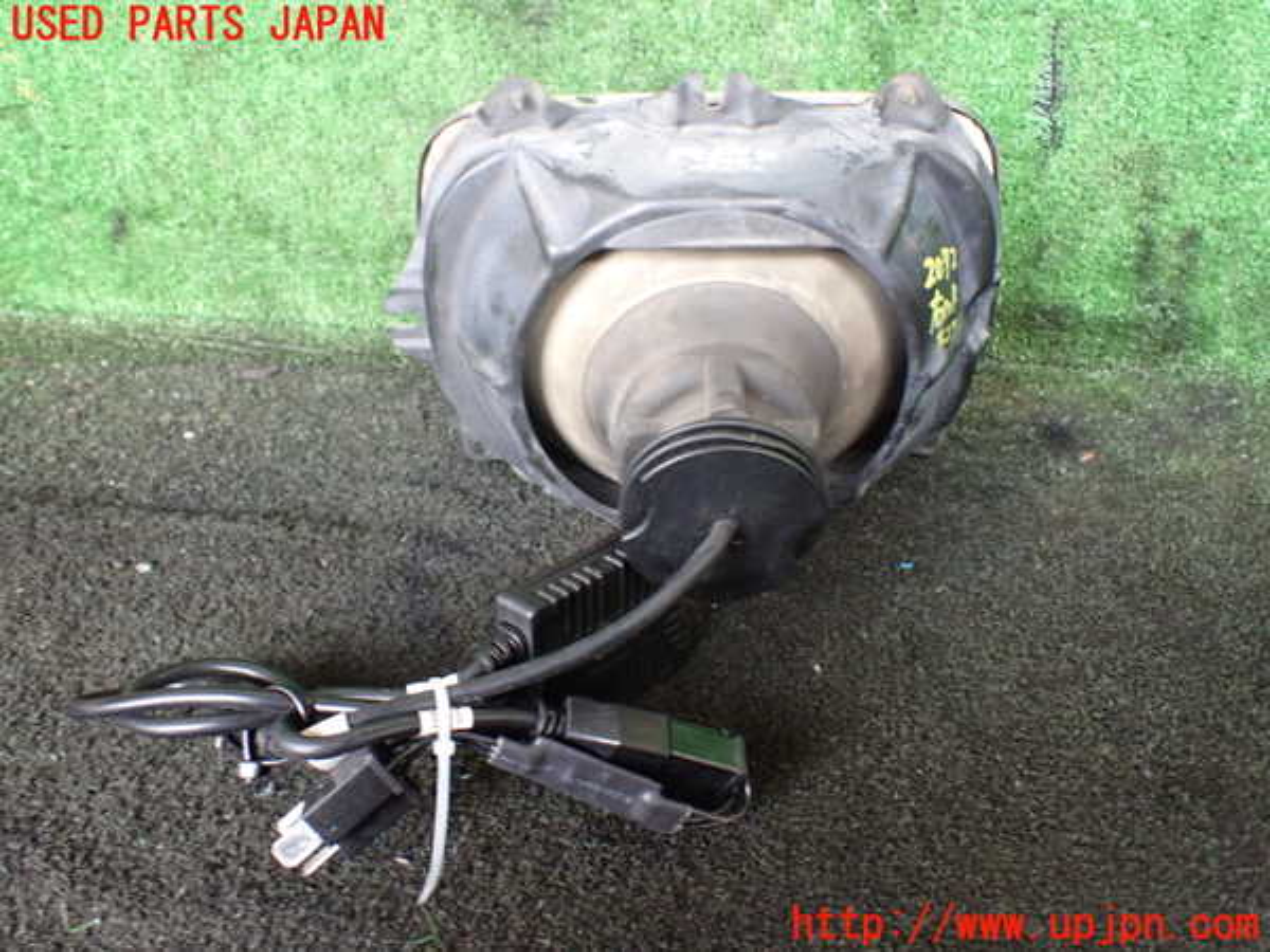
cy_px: 476
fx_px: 1101
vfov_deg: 46.8
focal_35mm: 30
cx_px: 635
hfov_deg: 60.0
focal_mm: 5.4
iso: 800
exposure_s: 1/30
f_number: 2.3
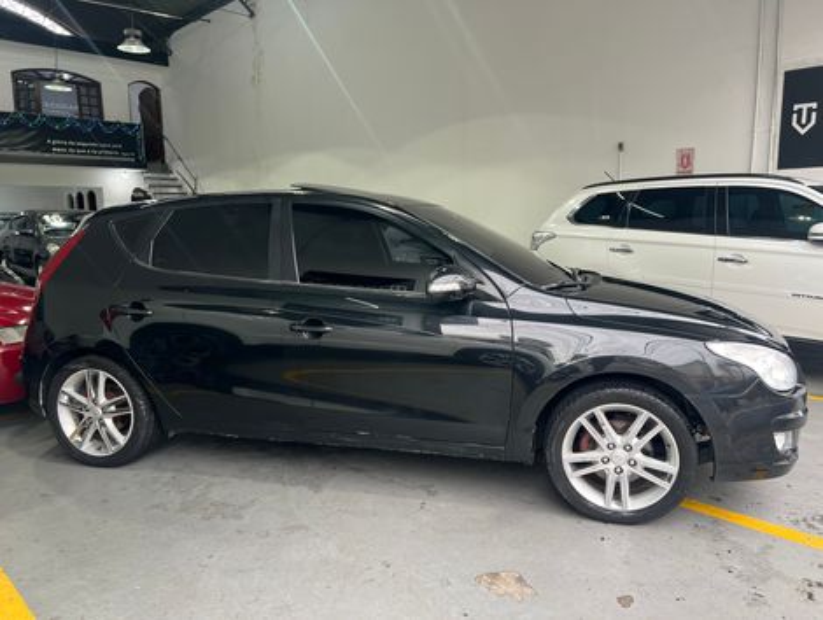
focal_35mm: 26
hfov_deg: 67.2
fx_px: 619
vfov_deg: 53.2
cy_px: 310
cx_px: 412
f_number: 1.5
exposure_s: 1/120
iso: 100
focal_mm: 5.7
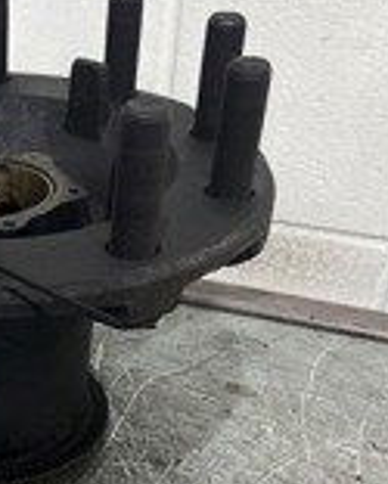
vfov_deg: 27.5
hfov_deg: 22.6
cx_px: 0
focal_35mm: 65
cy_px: 481
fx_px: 932
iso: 400
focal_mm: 5.7
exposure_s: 1/60
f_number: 1.5
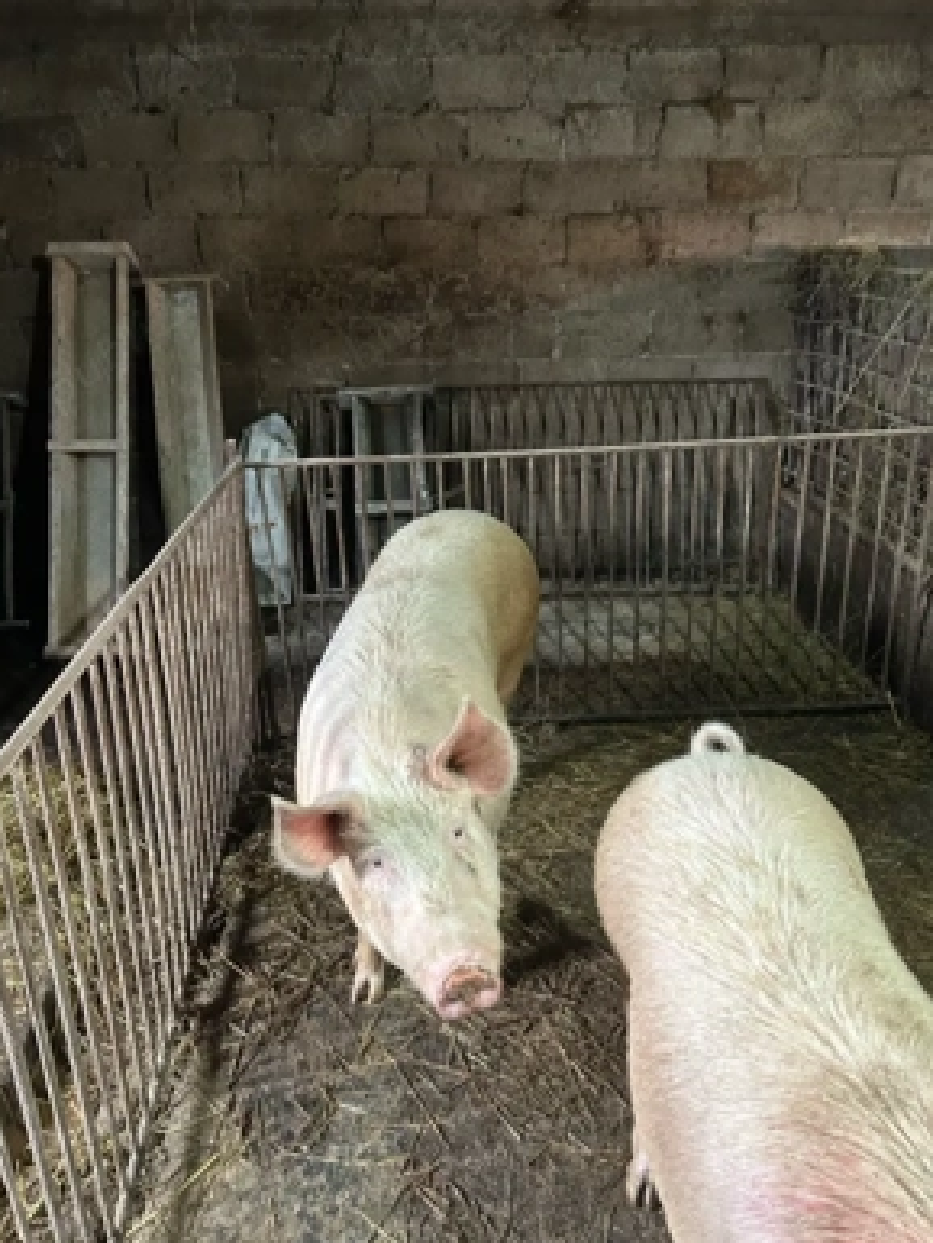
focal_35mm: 27
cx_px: 465
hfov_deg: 51.4
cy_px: 620
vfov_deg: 65.3
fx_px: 970
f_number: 1.5
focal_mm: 5.7
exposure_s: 1/33
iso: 400
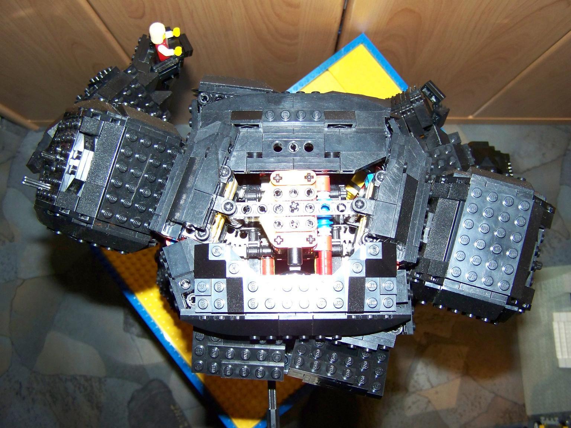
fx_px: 627
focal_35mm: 38
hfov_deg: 49.0
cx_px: 286
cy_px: 214
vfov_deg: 37.7
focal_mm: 6.3
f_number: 2.8
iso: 200
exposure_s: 1/30
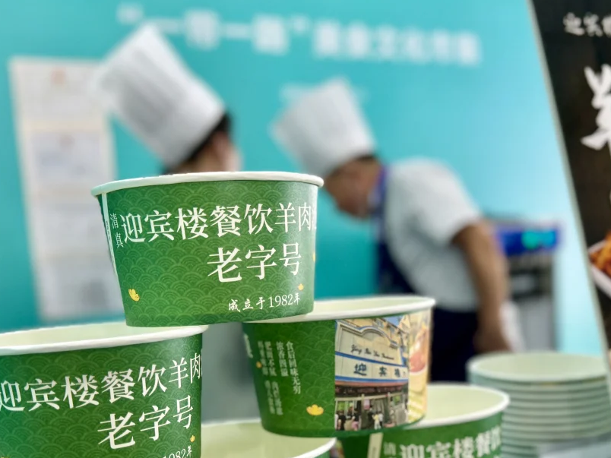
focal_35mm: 43
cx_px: 341
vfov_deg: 32.7
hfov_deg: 43.8
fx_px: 759
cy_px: 365
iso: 125
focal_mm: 6.86
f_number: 1.78
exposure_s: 1/100
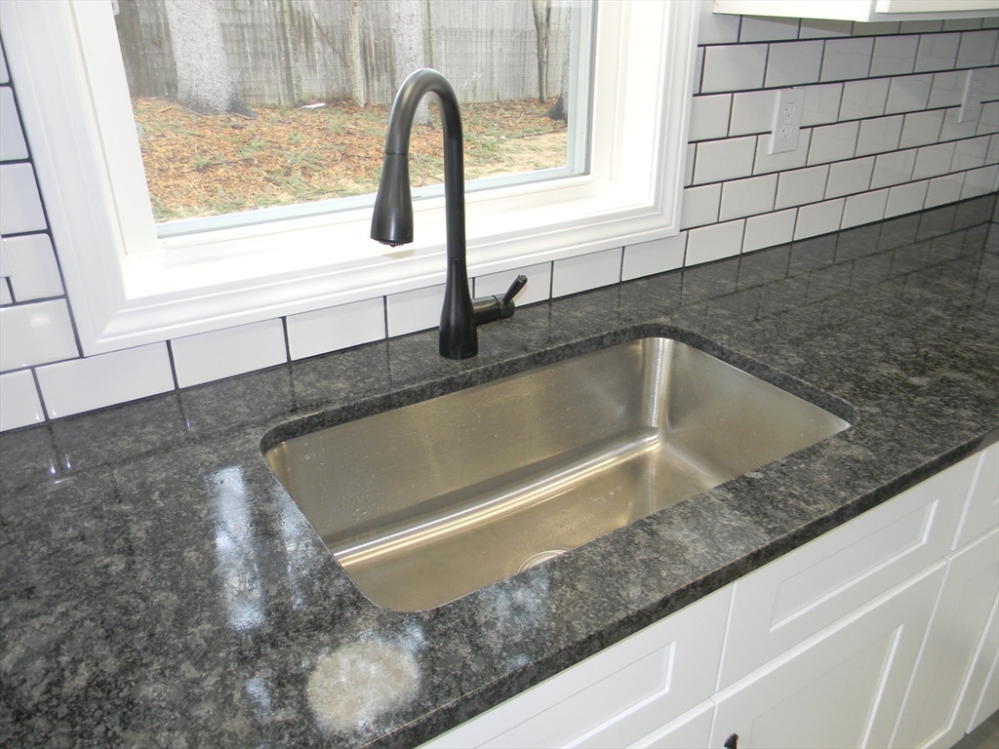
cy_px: 374
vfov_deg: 49.7
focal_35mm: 28
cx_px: 500
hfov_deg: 63.4
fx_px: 808
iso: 183
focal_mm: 5
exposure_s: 1/30
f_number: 3.5
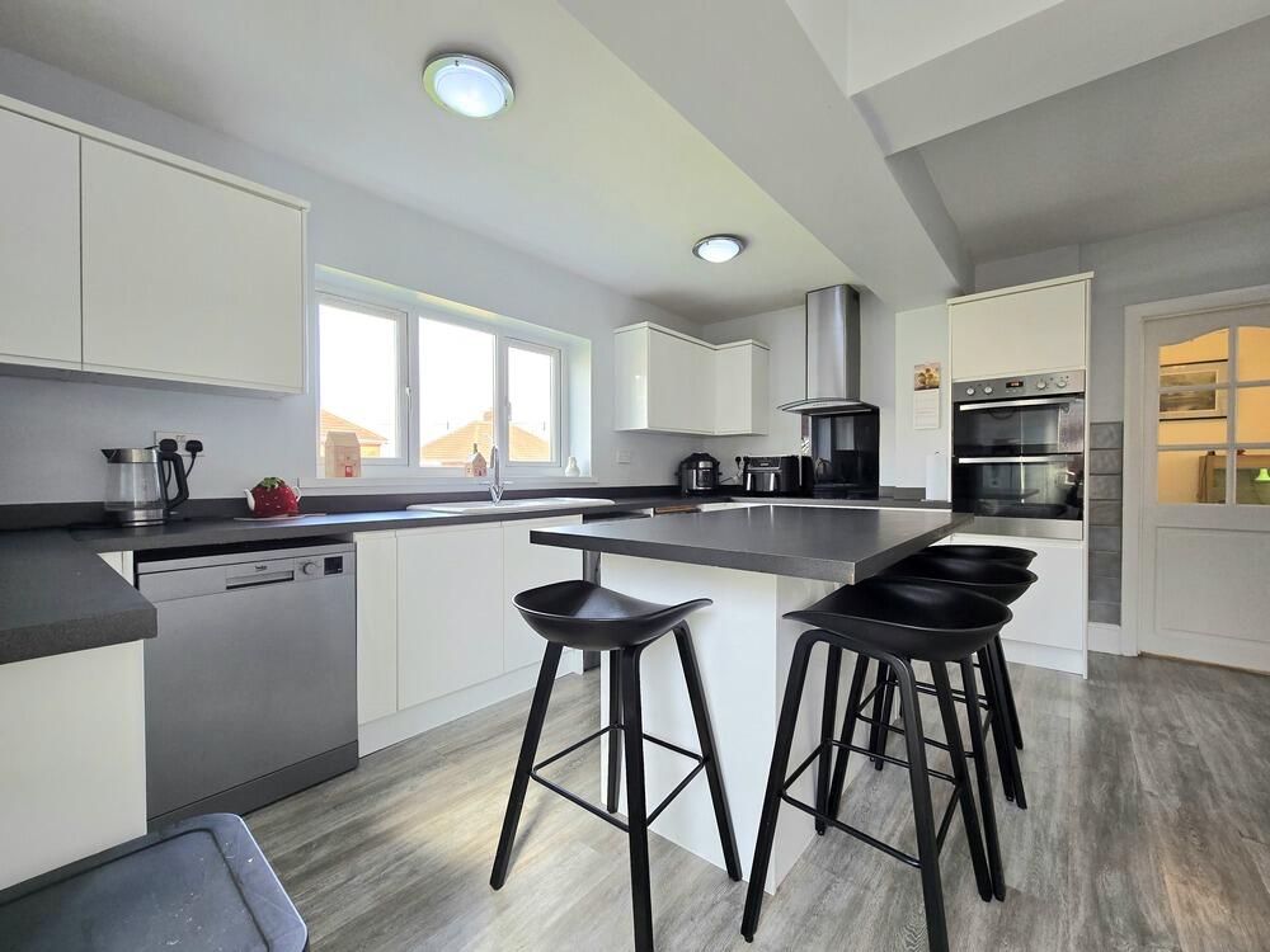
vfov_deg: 89.9
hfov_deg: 106.2
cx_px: 635
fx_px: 477
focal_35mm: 13
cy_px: 476
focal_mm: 2.2
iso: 50
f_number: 2.2
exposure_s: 1/50
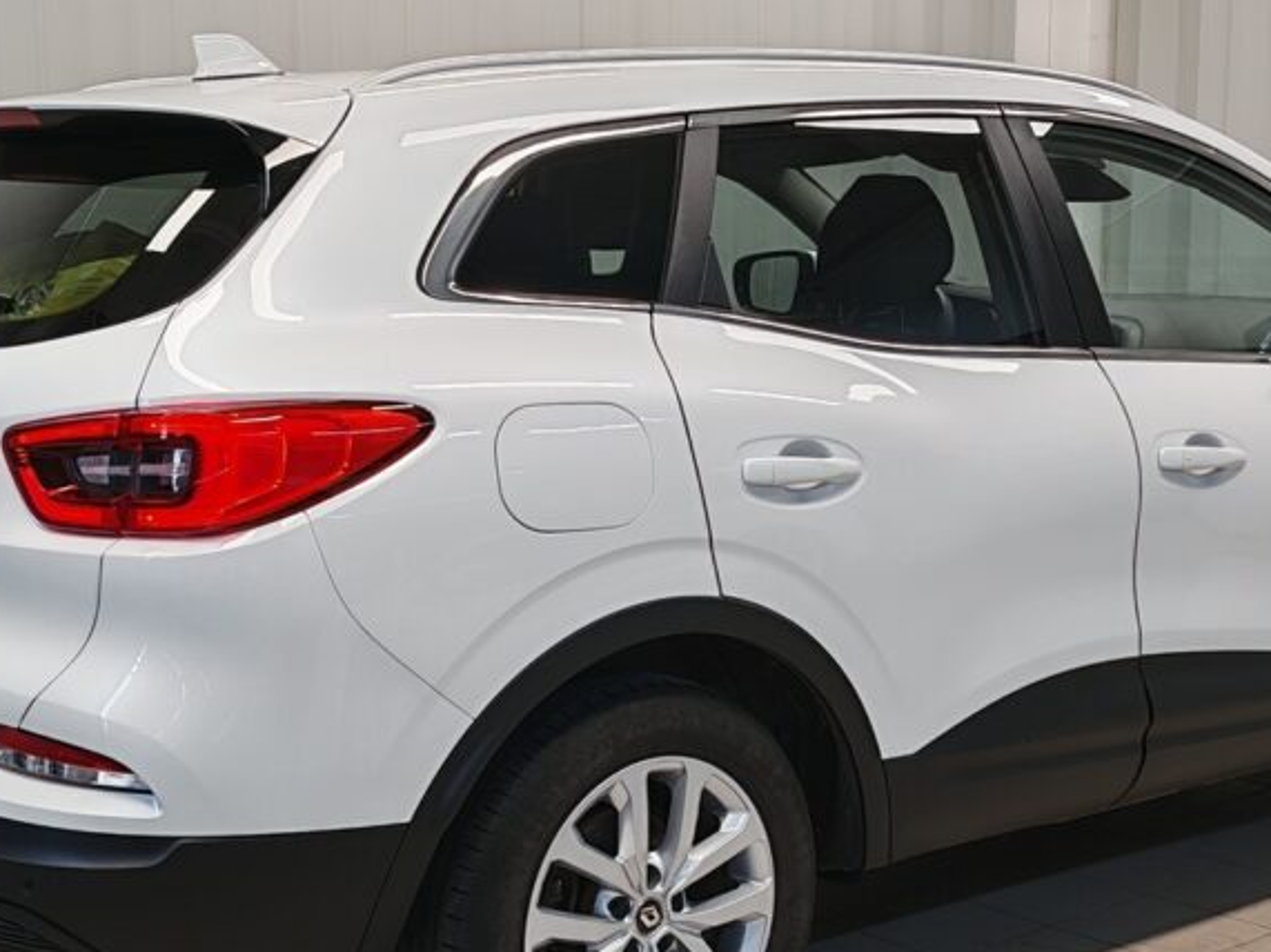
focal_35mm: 61
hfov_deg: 31.7
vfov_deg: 24.0
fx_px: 2239
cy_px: 565
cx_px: 683
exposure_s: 1/100
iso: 80
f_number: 1.6
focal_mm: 5.4
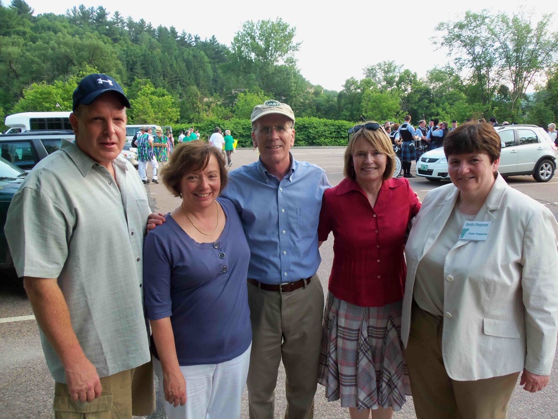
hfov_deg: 61.7
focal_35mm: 29
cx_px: 279
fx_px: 467
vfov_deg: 48.2
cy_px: 210
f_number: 3.4
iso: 80
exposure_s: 1/100
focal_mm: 5.2
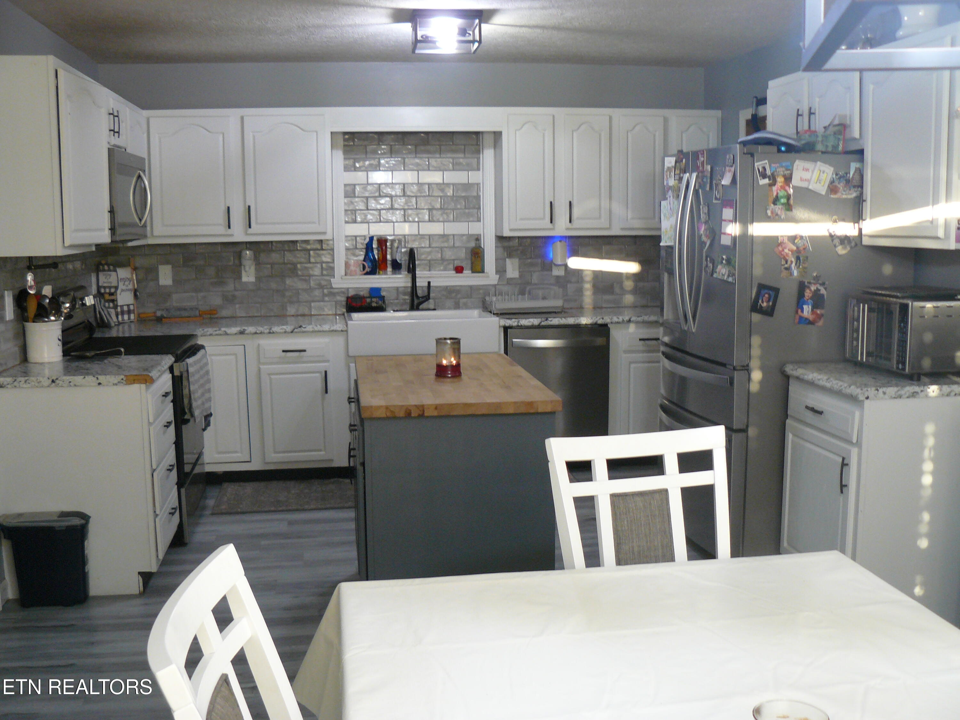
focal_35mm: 36
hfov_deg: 51.4
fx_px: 998
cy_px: 360
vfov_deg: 39.7
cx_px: 480
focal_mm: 6
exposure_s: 1/10
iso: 200
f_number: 2.8
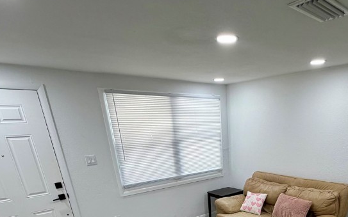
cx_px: 240
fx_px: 265
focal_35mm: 28
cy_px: 236
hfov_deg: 64.2
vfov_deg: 37.6
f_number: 2.2
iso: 125
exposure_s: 1/120
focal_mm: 2.22
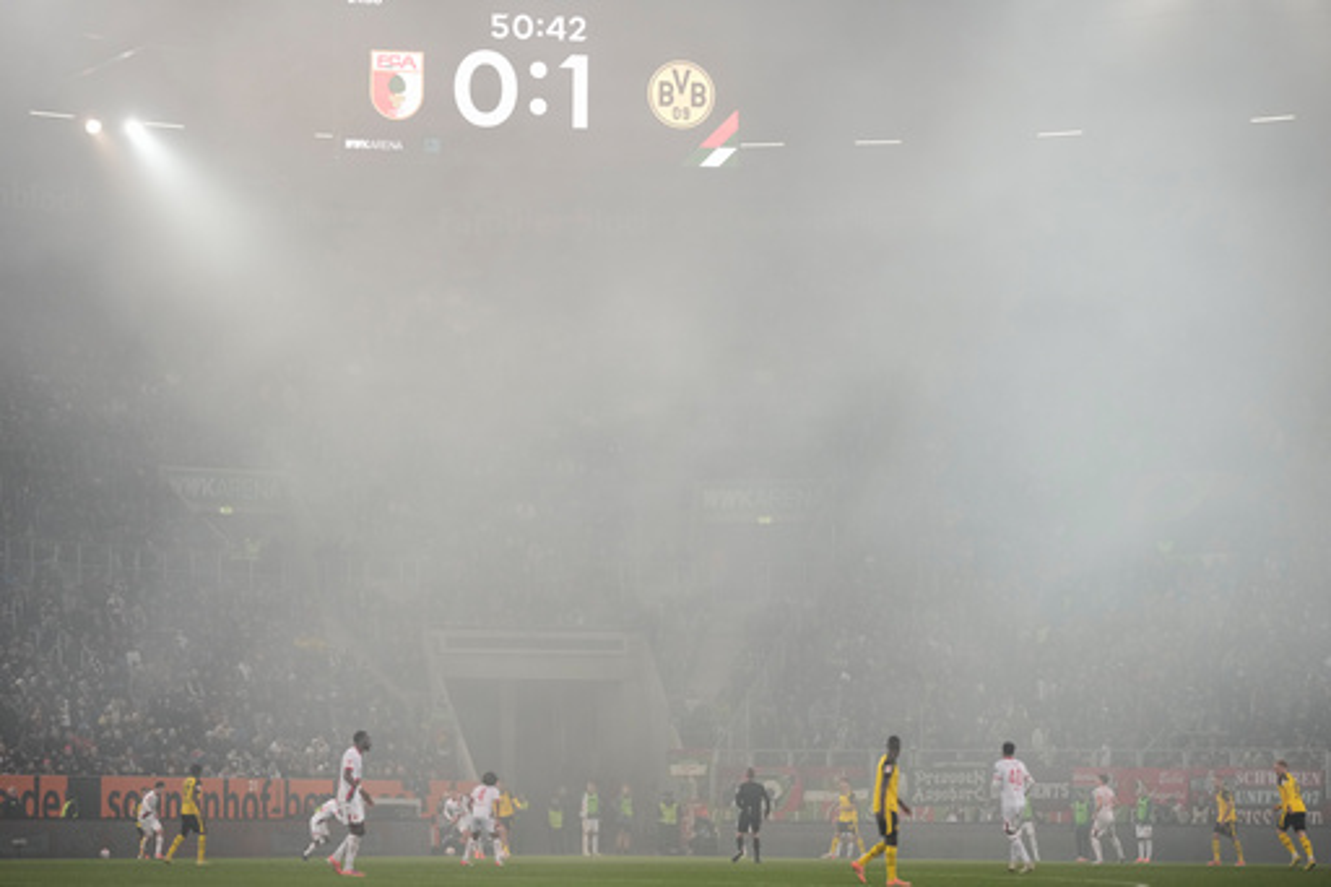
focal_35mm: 135
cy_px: 444
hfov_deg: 15.2
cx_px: 666
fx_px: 4989
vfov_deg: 10.2
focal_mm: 135
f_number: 1.8
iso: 1250
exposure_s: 1/2500
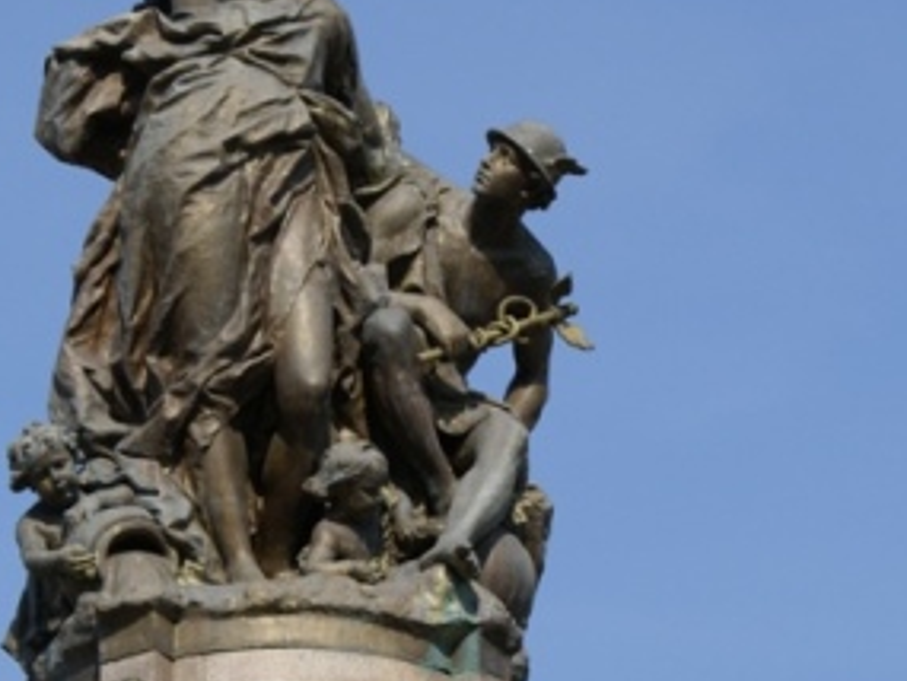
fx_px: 5557
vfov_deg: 7.0
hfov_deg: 9.3
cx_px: 426
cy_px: 579
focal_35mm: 212
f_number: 8
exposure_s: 1/320
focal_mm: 70
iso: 100
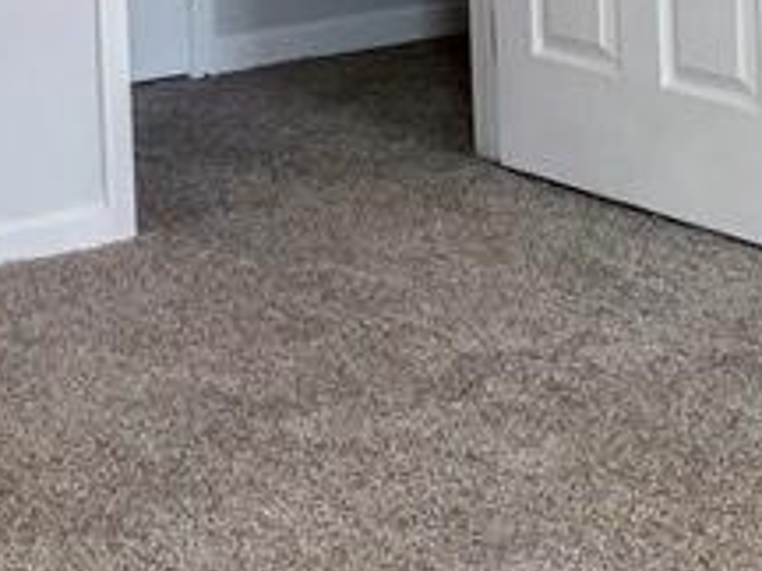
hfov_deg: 15.8
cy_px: -187
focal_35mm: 123
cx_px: 64
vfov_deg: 11.7
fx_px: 2708
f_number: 1.8
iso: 50
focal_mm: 4.25
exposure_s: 1/121
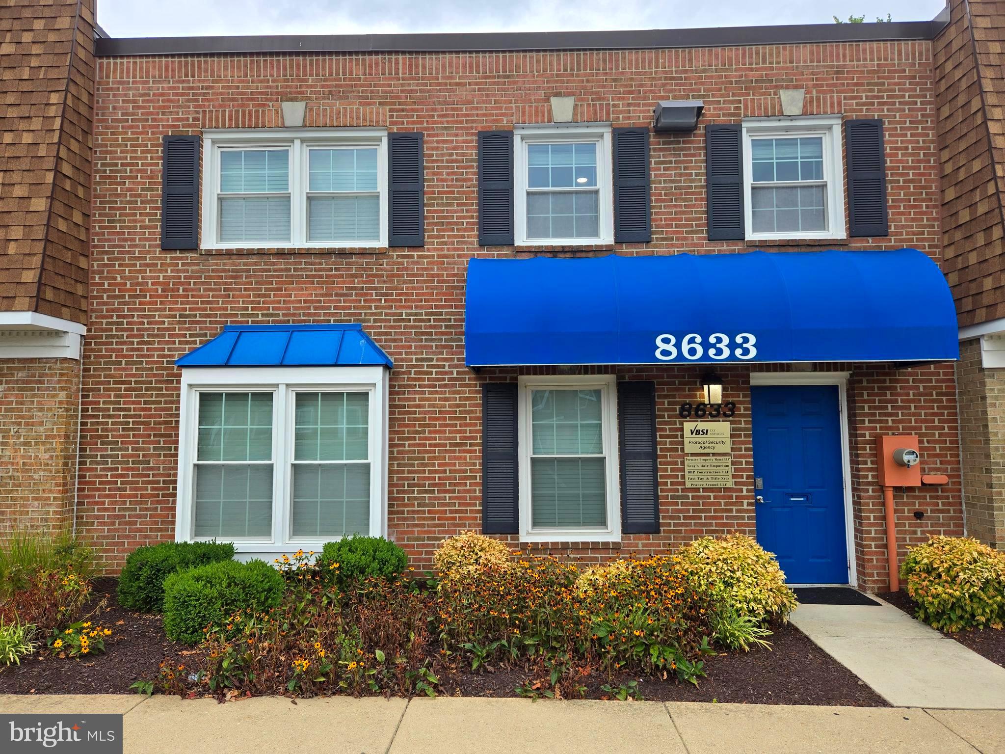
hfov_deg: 73.9
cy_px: 377
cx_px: 502
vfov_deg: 58.9
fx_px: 668
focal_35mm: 23
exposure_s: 1/393
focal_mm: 5.4
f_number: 1.8
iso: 25
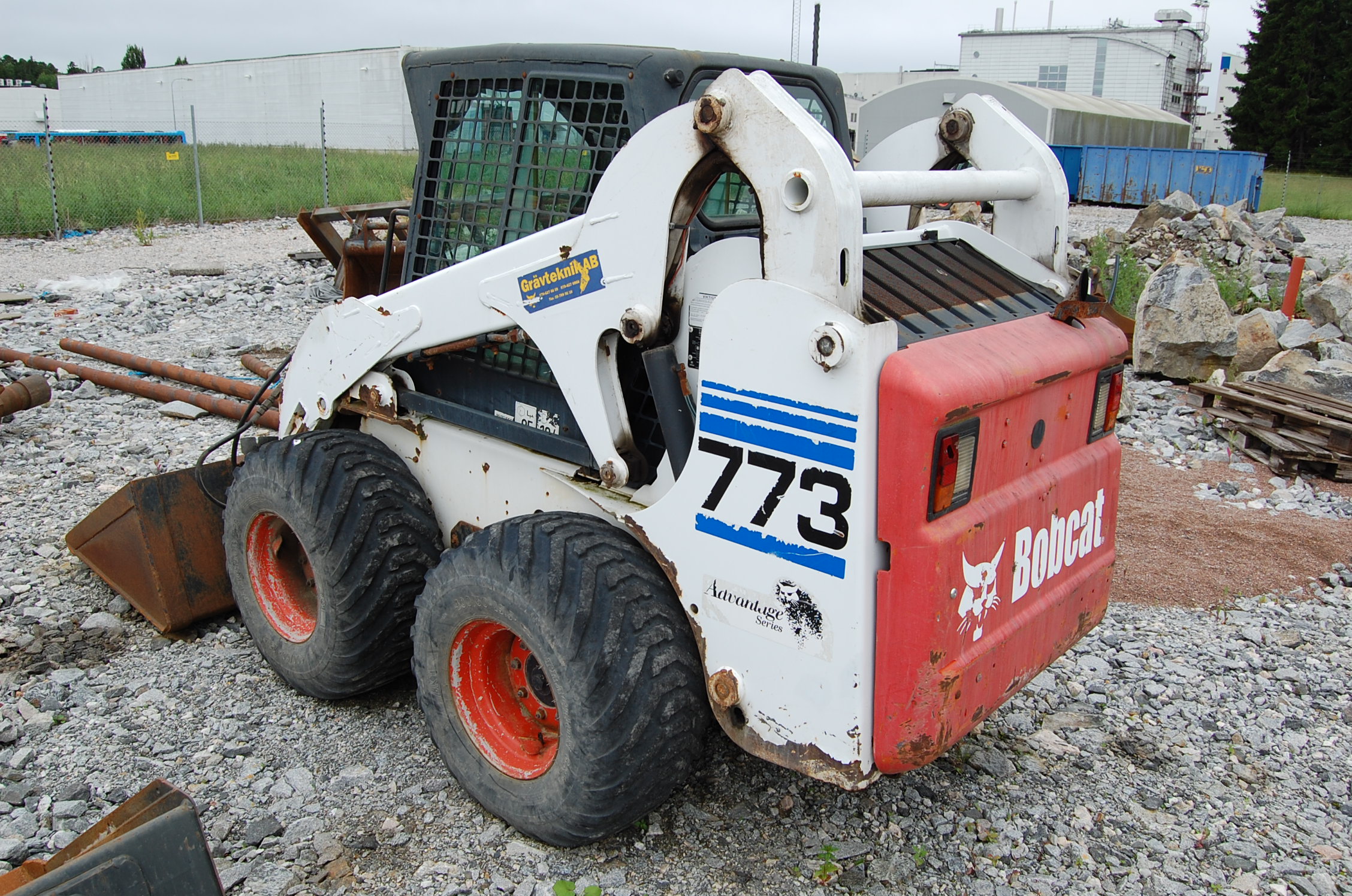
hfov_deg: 64.6
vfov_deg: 45.5
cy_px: 448
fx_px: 1069
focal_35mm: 28
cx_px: 676
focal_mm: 19
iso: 200
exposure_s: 1/160
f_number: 8
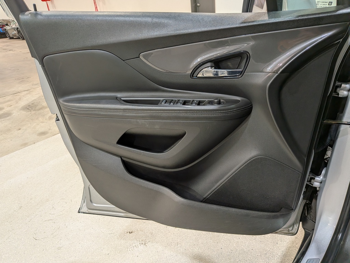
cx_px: 175
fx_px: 243
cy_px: 132
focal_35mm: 24
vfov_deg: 56.8
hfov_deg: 71.6
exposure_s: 1/100
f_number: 1.7
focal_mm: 4.53
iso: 103
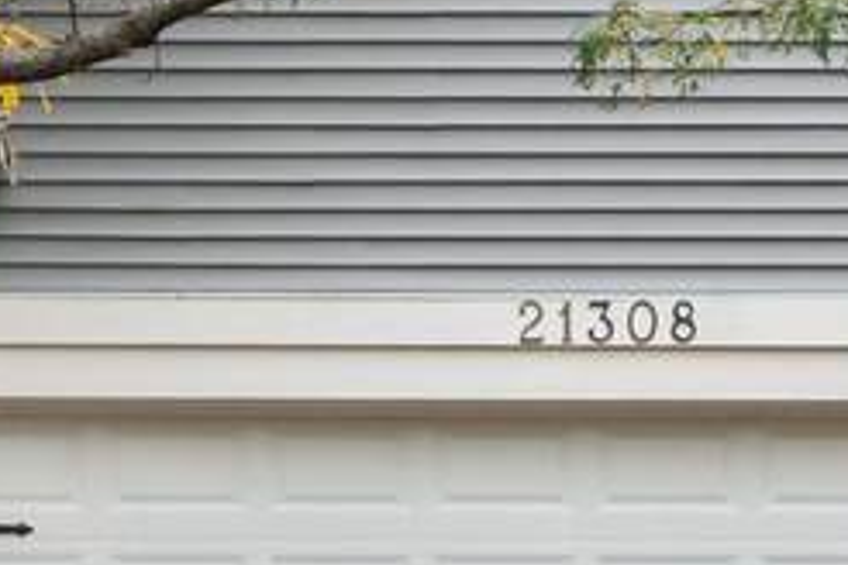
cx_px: -265
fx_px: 2944
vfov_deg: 10.9
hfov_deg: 15.6
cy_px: 40
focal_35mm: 125
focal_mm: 16
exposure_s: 1/160
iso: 400
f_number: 8
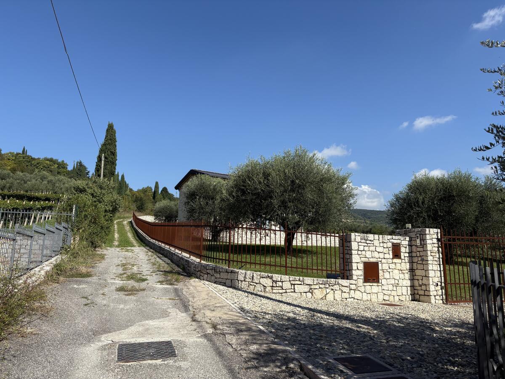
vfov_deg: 53.1
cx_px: 252
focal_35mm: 26
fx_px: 379
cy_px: 190
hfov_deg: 67.3
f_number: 1.6
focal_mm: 5.96
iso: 50
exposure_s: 1/3831
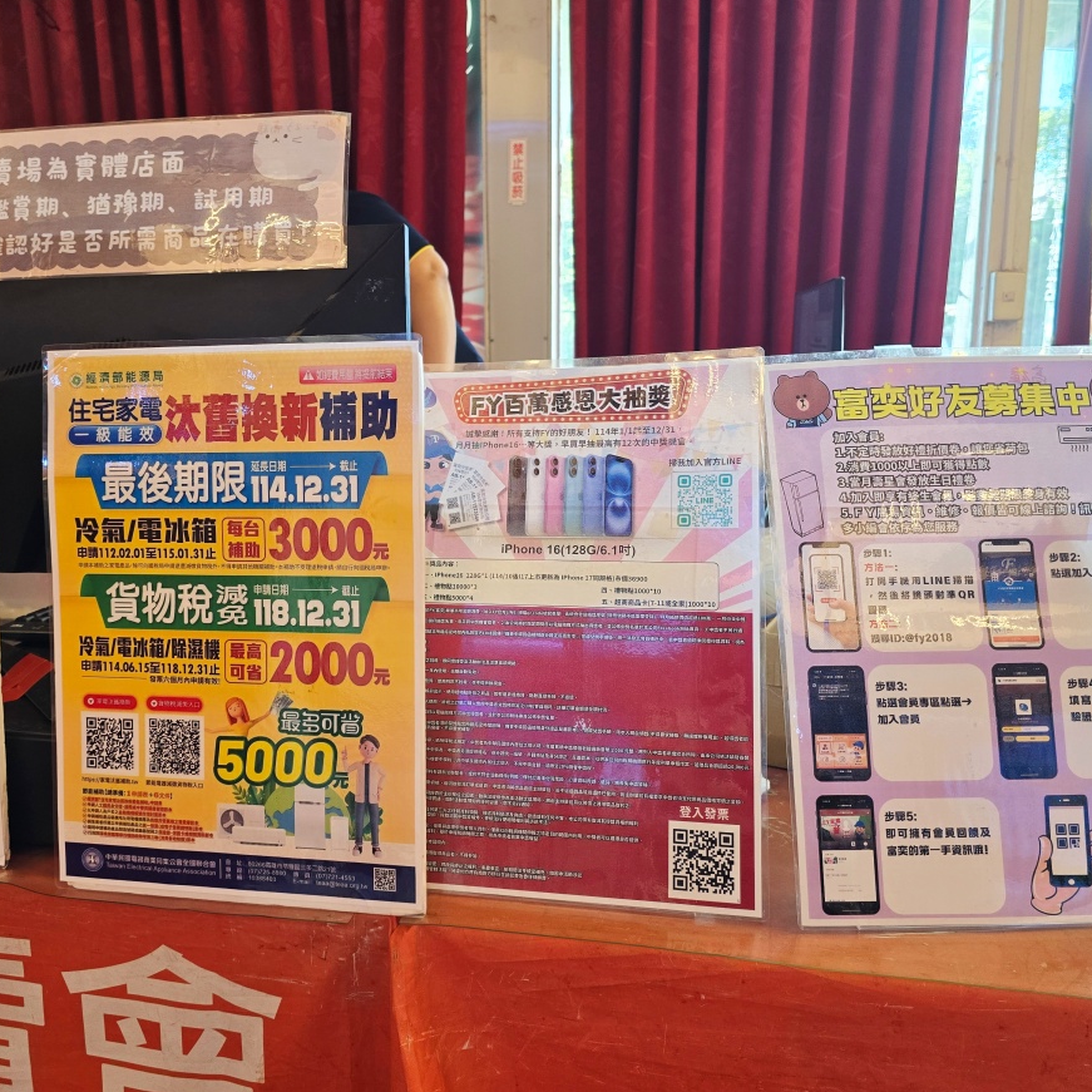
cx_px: 445
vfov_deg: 57.3
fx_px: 999
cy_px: 535
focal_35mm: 28
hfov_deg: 56.9
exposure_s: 1/120
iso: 200
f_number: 1.7
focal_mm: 6.3
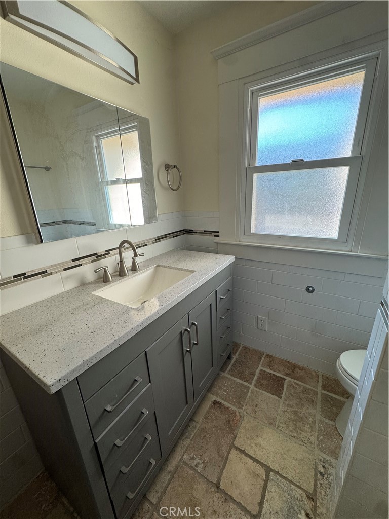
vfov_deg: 102.1
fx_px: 210
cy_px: 260
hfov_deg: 85.7
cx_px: 194
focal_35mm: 14
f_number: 2.2
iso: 160
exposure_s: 1/99
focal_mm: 2.22
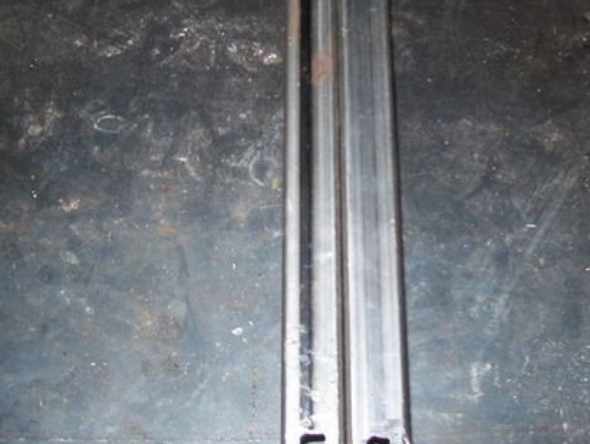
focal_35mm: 56
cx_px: 340
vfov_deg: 26.0
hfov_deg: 34.3
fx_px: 955
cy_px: 141
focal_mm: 6
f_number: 2.7
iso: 80
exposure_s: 1/64
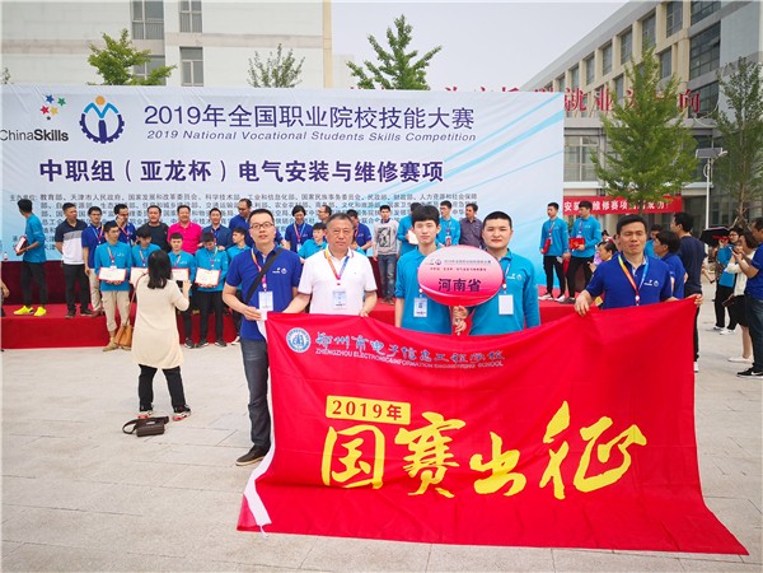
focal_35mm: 27
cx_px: 382
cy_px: 286
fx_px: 595
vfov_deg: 51.4
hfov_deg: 65.3
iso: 50
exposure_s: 1/1520
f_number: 1.6
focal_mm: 3.95
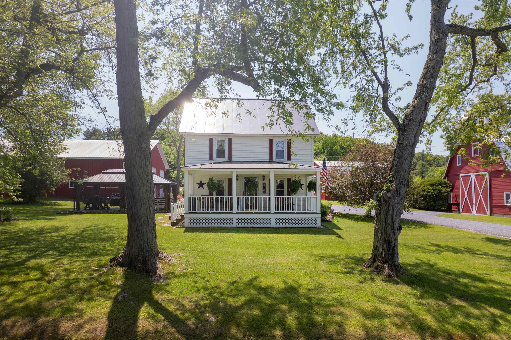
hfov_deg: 78.6
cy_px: 170
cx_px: 256
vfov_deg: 57.2
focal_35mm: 22
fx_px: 312
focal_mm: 8.38
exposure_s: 1/100
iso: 110
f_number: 2.8
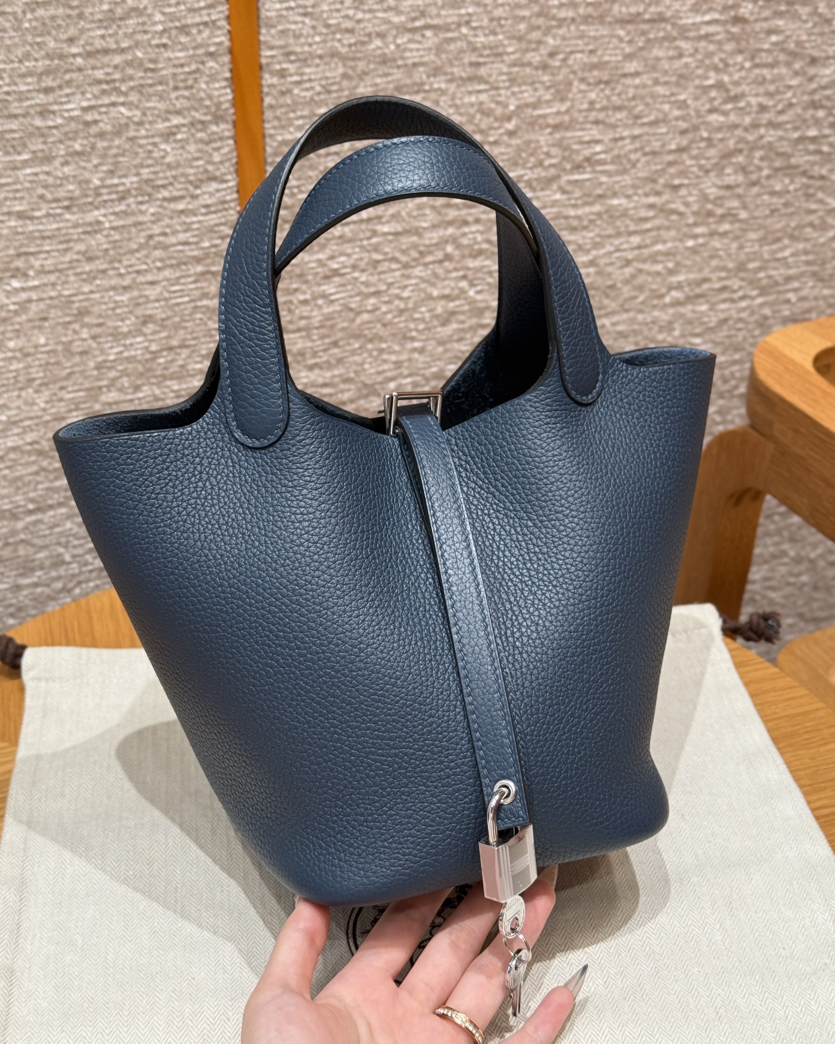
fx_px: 1576
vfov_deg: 36.6
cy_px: 488
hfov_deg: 29.7
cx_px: 412
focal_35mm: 51
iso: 100
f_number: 1.78
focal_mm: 6.76
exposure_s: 1/61
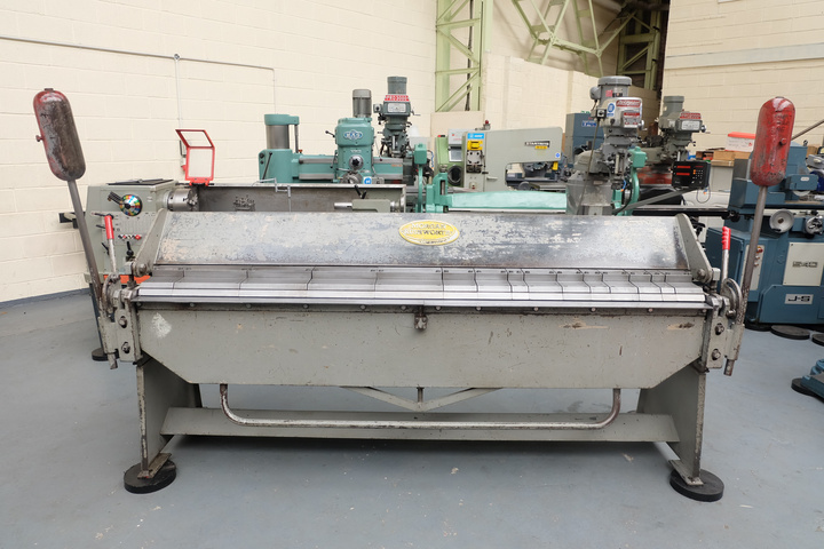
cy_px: 274
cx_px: 412
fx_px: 549
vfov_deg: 53.1
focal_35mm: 24
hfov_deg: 73.7
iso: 400
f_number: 3.5
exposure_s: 1/70
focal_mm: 16
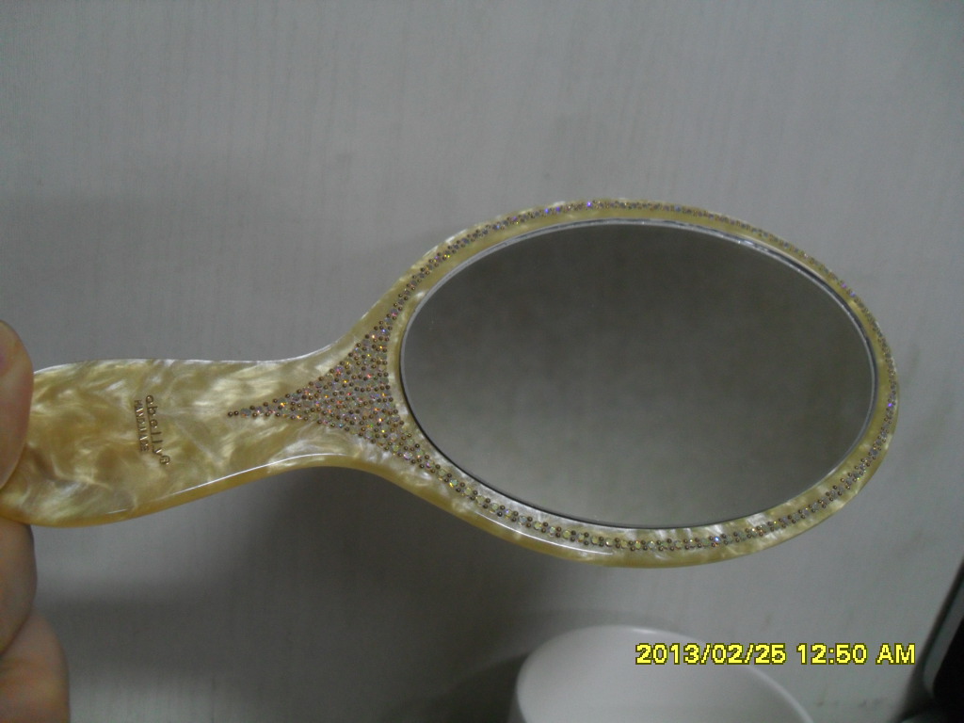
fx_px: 975
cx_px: 482
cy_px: 362
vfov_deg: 40.7
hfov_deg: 52.6
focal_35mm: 35
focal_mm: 6.2
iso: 200
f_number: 2.8
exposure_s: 1/20
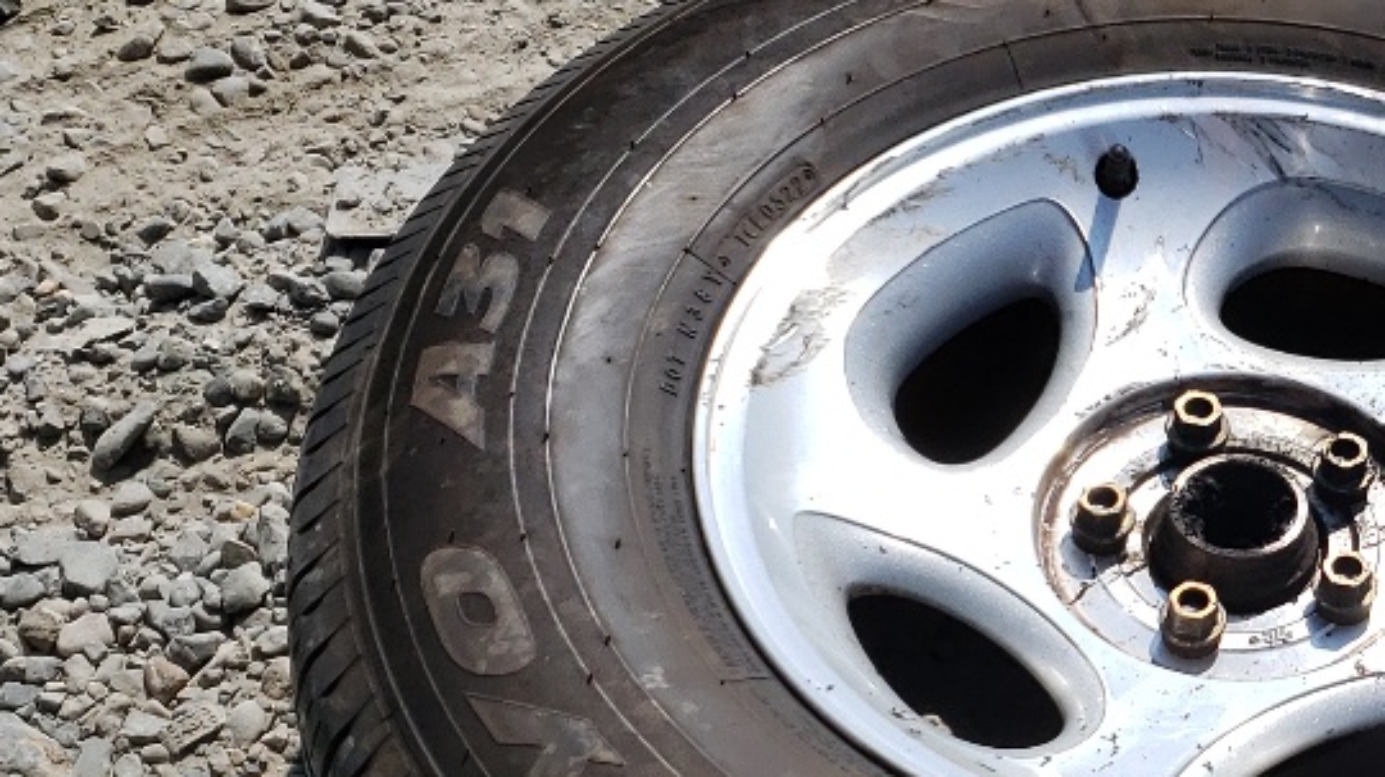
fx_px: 3083
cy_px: 636
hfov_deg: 24.2
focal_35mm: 84
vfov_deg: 14.3
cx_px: 1385
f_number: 1.5
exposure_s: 1/5000
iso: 50
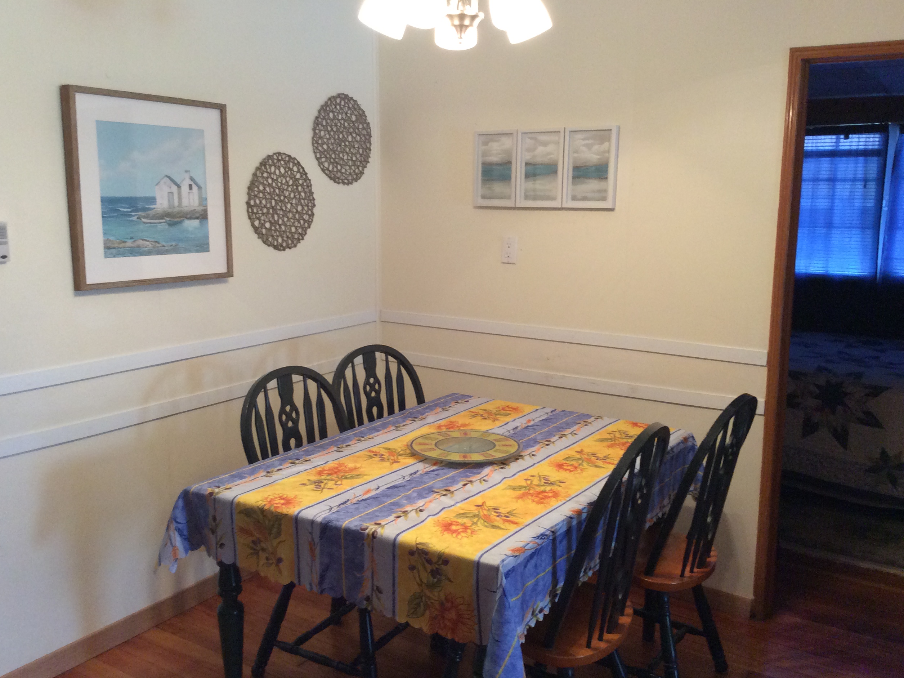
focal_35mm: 33
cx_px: 441
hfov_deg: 55.4
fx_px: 862
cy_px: 342
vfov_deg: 42.9
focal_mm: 3.3
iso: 160
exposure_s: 1/24
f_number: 2.4
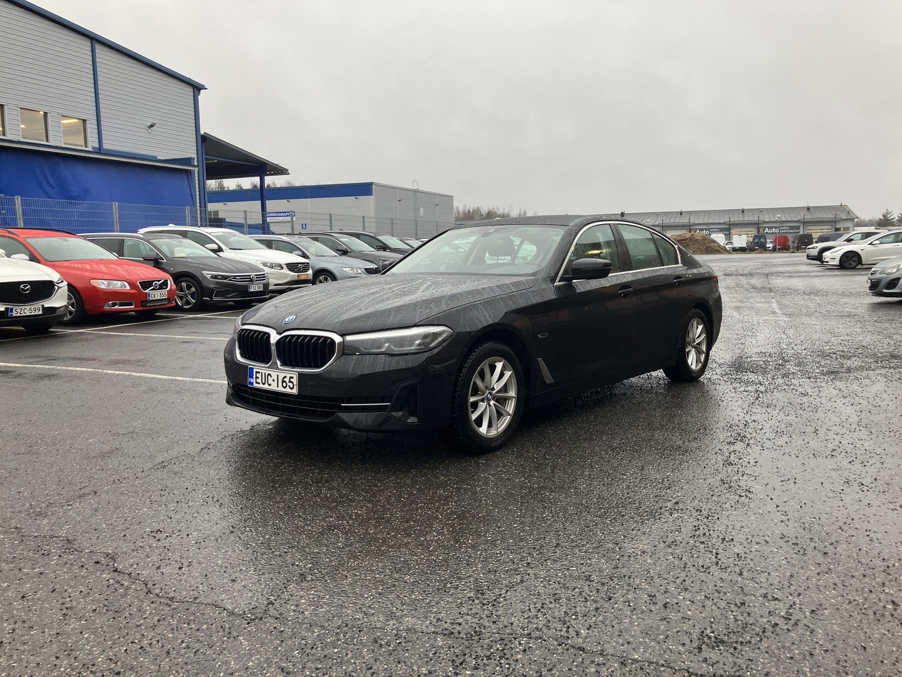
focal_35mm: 28
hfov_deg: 63.4
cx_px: 451
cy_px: 338
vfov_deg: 49.7
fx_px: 730
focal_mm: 3.99
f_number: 1.8
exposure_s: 1/100
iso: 50
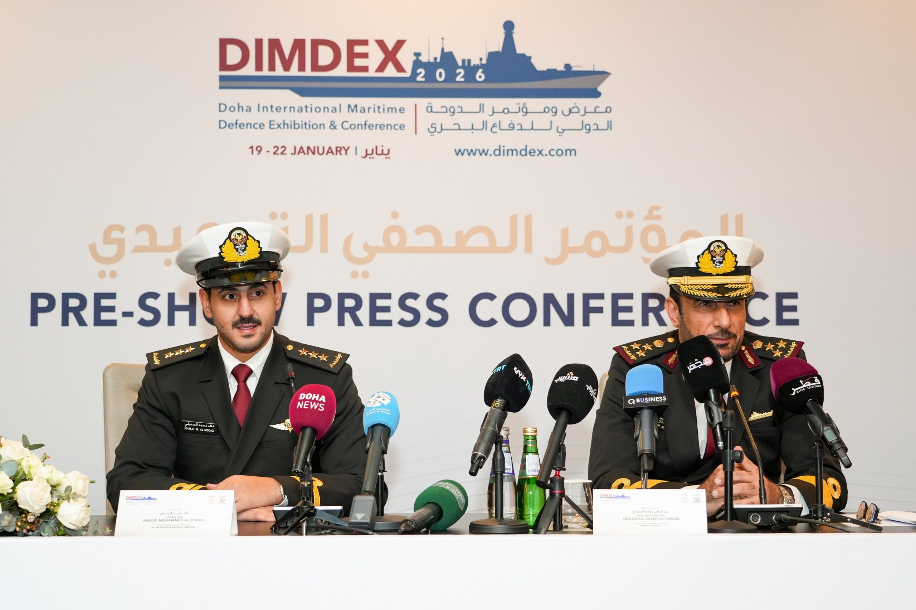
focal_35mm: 51
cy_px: 305
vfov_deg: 26.5
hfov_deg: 38.9
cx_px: 458
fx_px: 1297
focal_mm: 51
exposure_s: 1/125
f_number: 4
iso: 1600
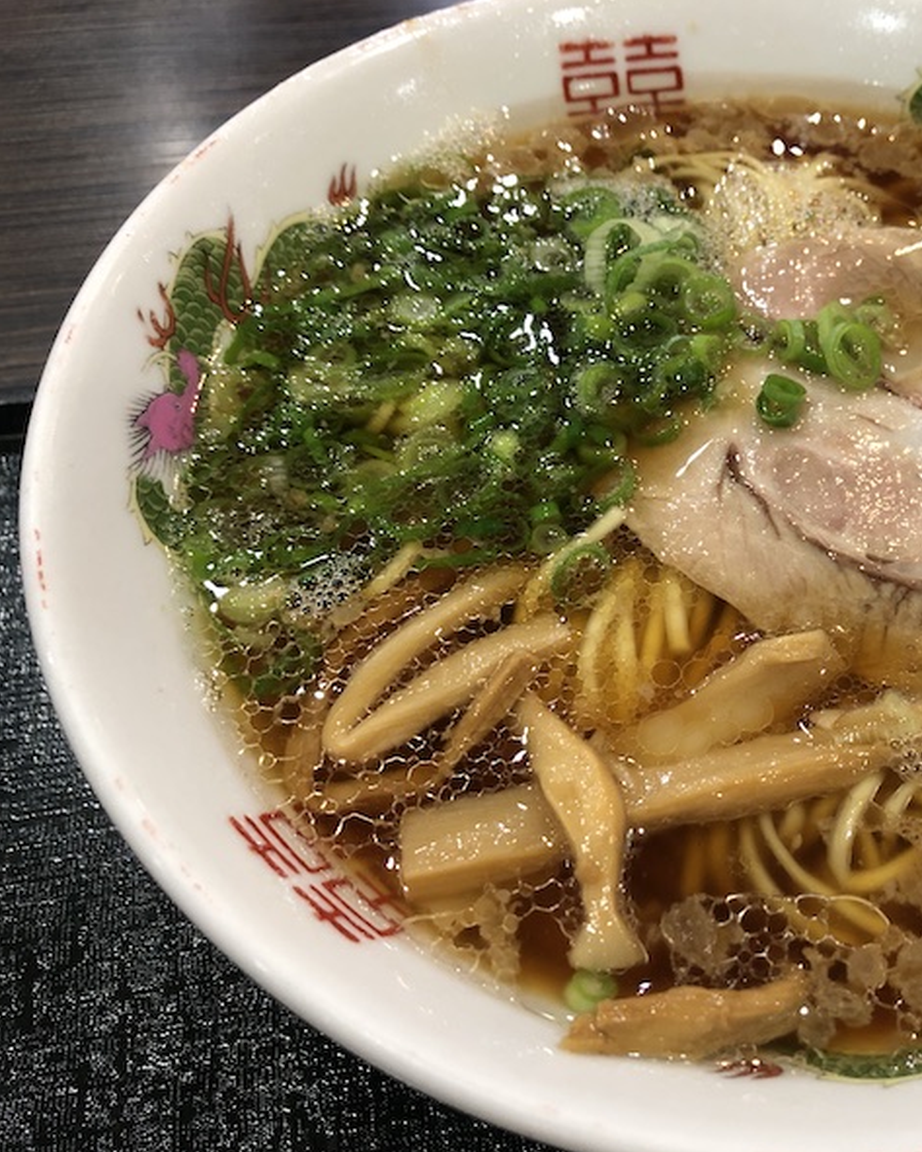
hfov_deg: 38.2
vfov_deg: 49.1
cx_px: 774
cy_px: 573
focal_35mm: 37
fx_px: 1262
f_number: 1.8
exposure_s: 1/15
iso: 50
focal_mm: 3.99
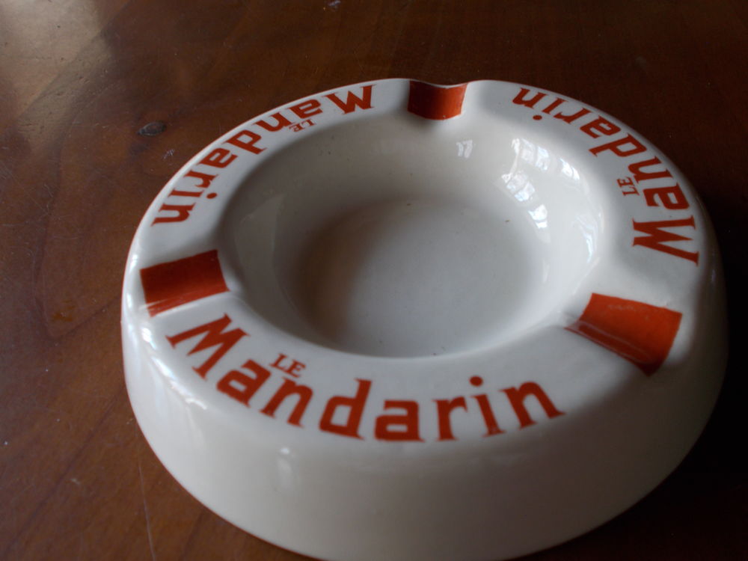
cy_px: 280
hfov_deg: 54.0
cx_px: 374
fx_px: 735
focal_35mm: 34
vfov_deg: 41.8
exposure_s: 1/30
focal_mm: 6
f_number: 3.6
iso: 80
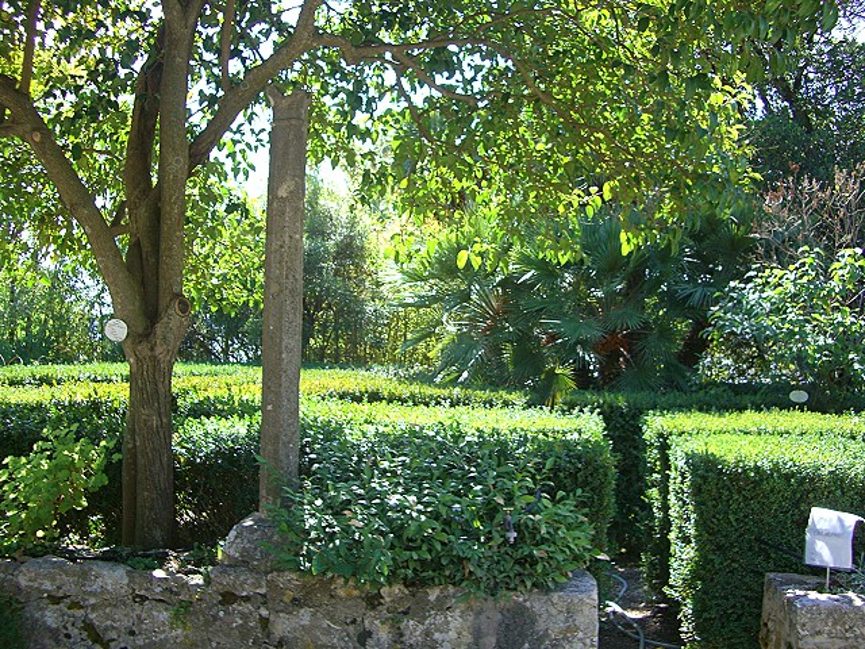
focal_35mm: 38
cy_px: 324
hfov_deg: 49.0
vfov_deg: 37.7
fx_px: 950
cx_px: 432
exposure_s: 1/250
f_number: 2.8
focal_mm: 7.9
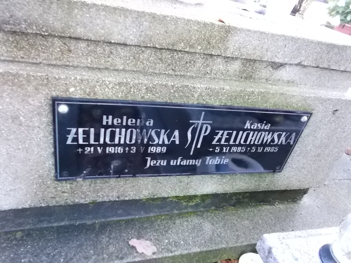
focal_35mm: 26
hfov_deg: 67.3
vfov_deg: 53.1
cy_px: 132
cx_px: 176
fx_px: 264
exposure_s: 1/40
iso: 400
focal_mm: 4.6
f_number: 3.2
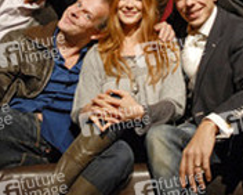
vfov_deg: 21.9
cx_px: 131
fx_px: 491
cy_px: 17
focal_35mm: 68
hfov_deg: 27.8
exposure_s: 1/100
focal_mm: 19
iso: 800
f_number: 4
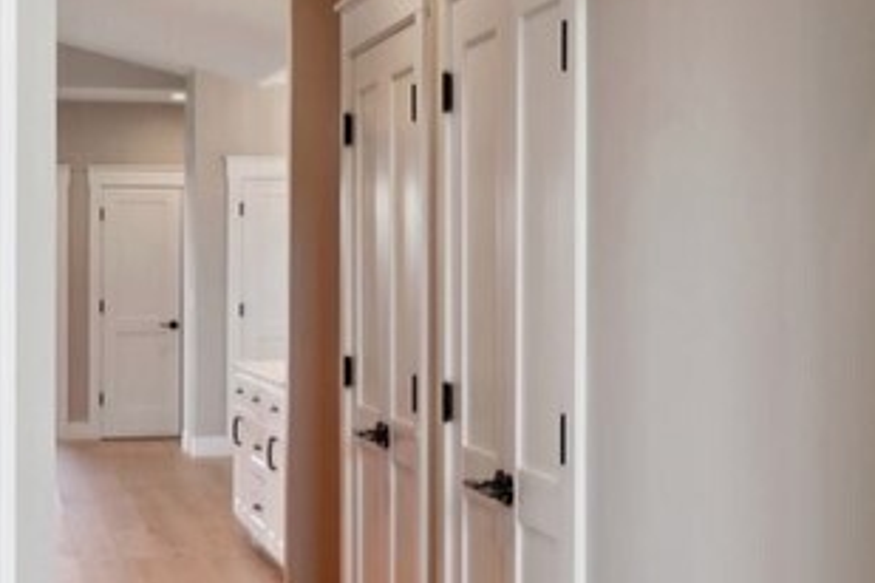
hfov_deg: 21.8
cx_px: 978
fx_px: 2139
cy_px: 304
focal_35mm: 88
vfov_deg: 15.5
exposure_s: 1/25
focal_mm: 16
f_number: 8
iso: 400
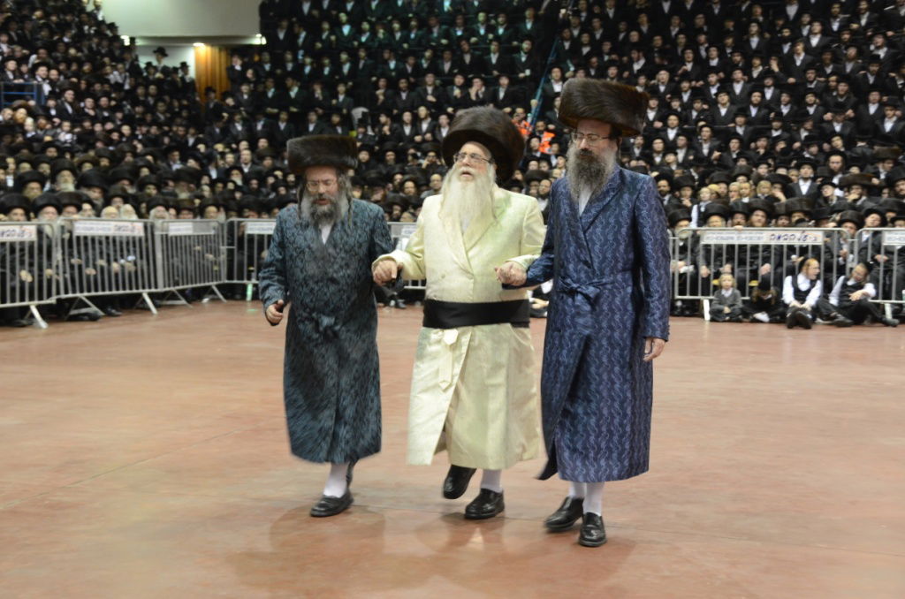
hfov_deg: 36.9
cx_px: 452
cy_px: 300
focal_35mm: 54
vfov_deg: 24.9
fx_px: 1355
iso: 1600
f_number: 5.6
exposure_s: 1/30
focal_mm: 36
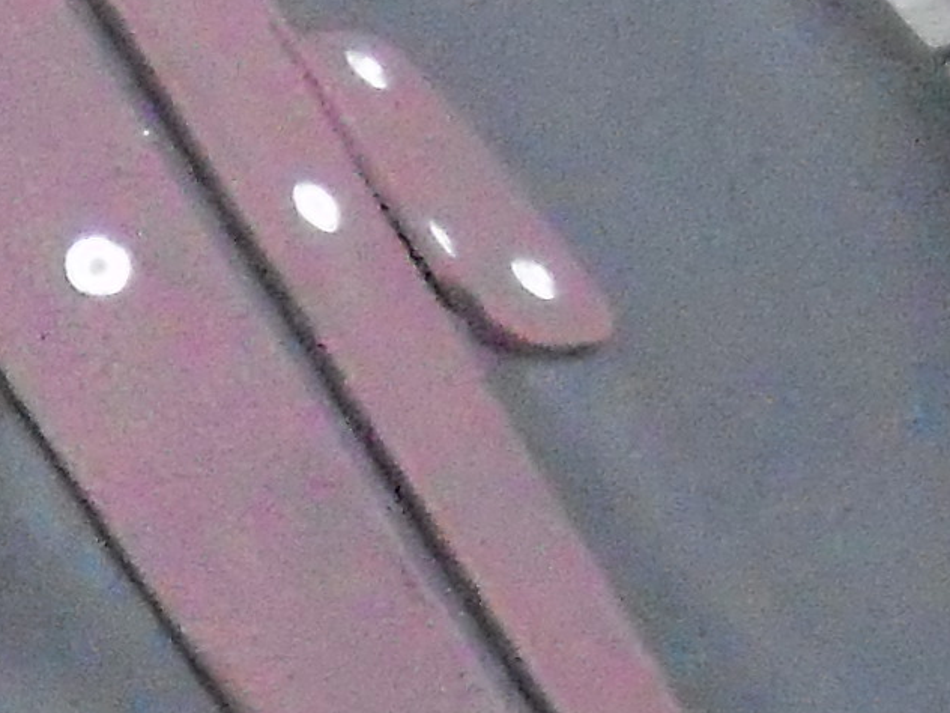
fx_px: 4693
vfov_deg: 8.5
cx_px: -1428
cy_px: 1106
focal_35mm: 171
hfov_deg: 9.9
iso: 1600
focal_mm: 4.9
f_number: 3.2
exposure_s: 1/1000
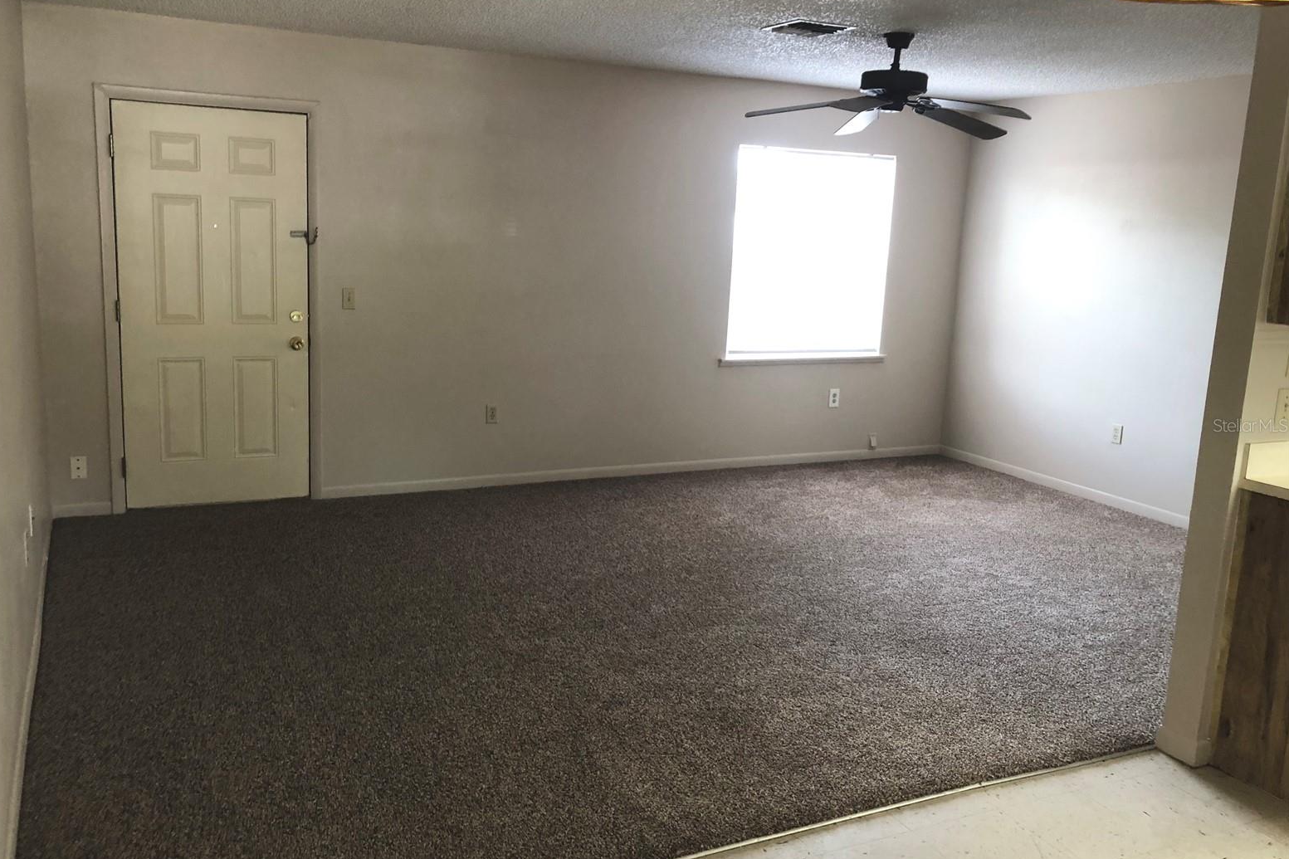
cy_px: 425
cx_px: 627
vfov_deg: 43.6
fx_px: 1074
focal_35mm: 30
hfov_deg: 61.9
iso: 40
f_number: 1.8
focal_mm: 3.99
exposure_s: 1/30
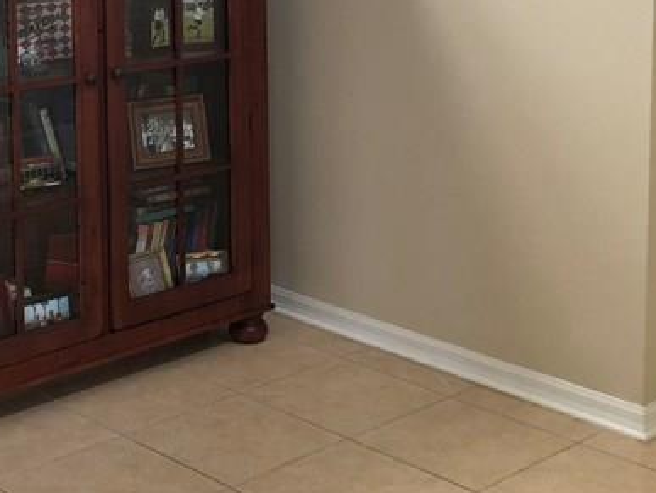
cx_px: 190
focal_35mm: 74
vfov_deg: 19.5
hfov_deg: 26.1
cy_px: 22
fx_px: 1404
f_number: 1.8
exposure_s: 1/30
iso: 32
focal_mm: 3.99
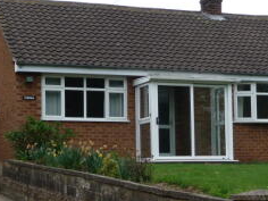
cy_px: 169
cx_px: 116
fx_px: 728
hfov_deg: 20.9
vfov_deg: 15.6
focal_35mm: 94
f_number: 3.8
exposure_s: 1/500
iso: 100
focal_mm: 6.3
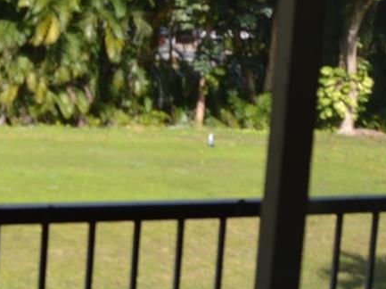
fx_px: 1070
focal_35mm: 96
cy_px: 95
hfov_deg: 19.7
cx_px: -25
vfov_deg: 15.3
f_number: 5.6
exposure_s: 1/125
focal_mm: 18
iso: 100
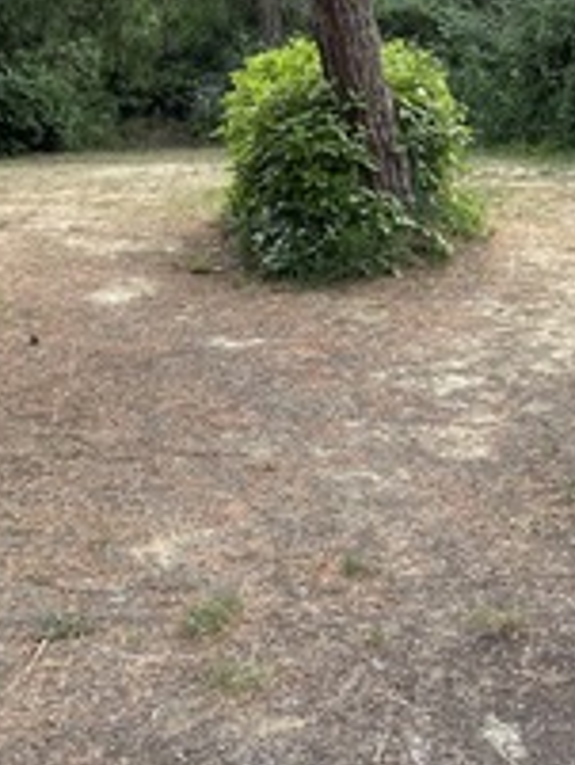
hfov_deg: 23.6
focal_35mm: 62
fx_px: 1372
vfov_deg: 29.0
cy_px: -11
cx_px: 385
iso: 32
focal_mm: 4.25
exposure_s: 1/122
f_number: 1.8
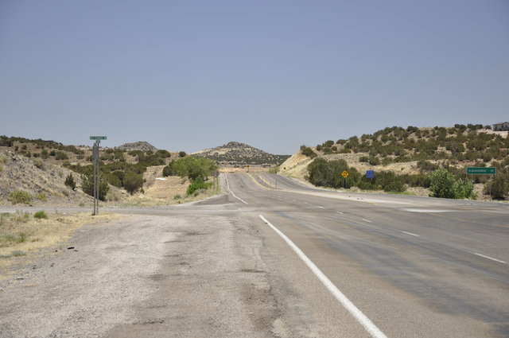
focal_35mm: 112
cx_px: 254
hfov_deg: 18.2
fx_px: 1589
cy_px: 169
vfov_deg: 12.1
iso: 200
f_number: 8
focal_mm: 75
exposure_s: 1/200
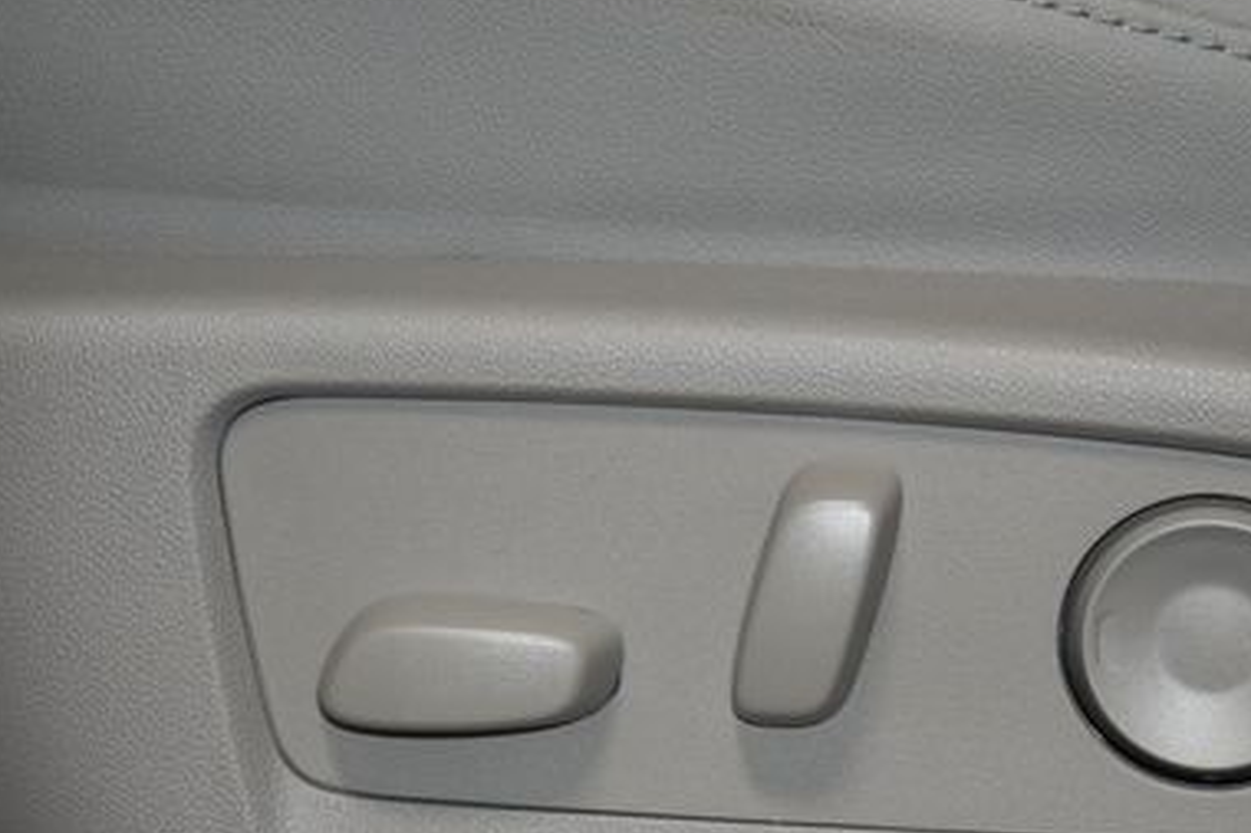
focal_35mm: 177
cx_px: 790
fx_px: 6148
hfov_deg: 11.6
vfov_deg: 7.7
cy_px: 598
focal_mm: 70
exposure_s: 1/125
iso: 2000
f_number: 4.5
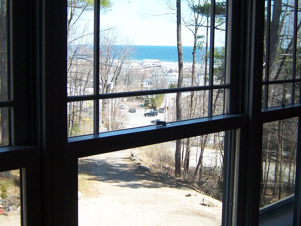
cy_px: 103
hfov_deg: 34.9
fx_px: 478
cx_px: 160
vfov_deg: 26.6
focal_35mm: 55
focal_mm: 5.5
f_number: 3.4
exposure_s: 1/250
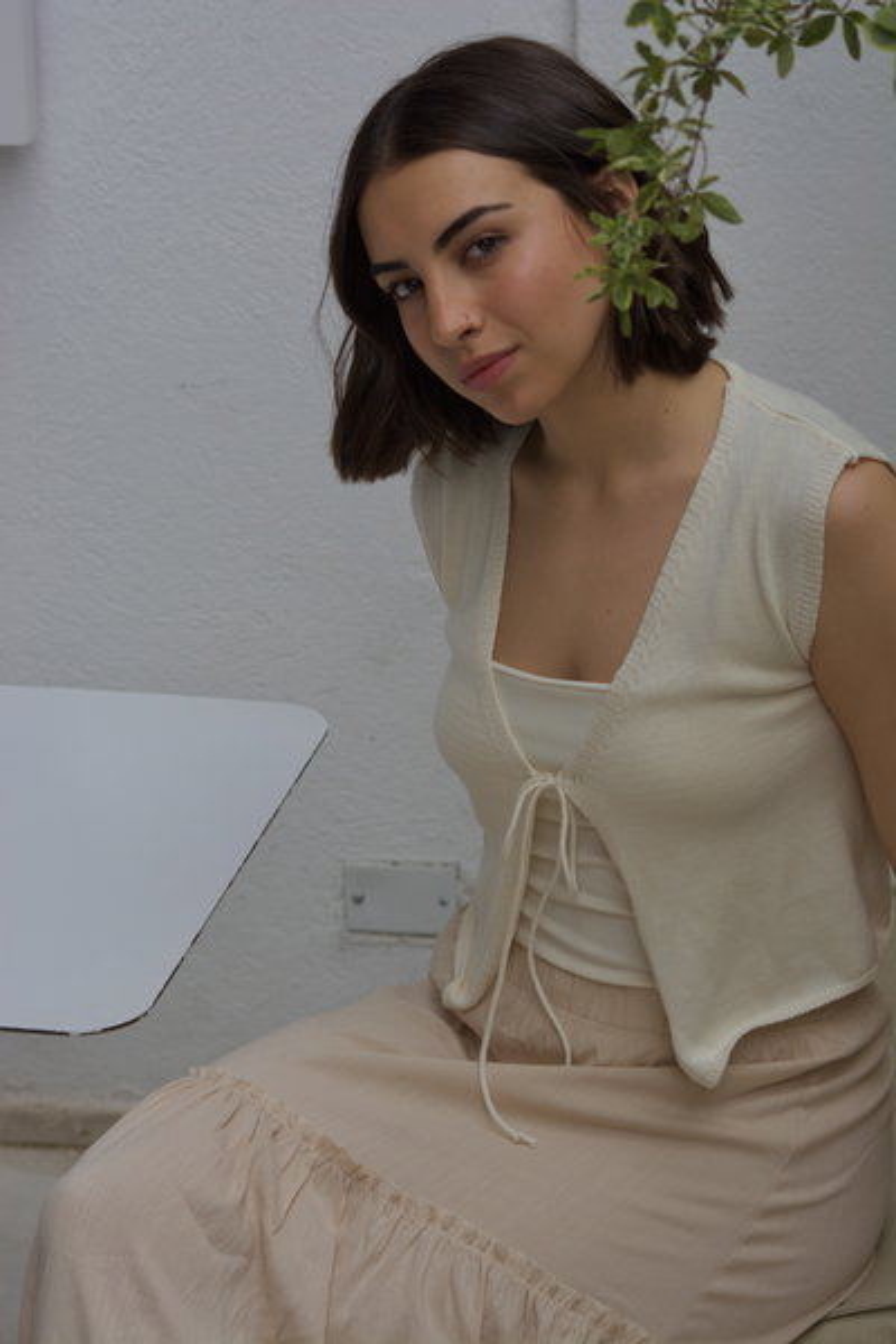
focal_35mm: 105
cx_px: 448
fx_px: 3920
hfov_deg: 13.0
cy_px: 672
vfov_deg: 19.5
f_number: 5.6
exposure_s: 1/500
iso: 200
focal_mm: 70
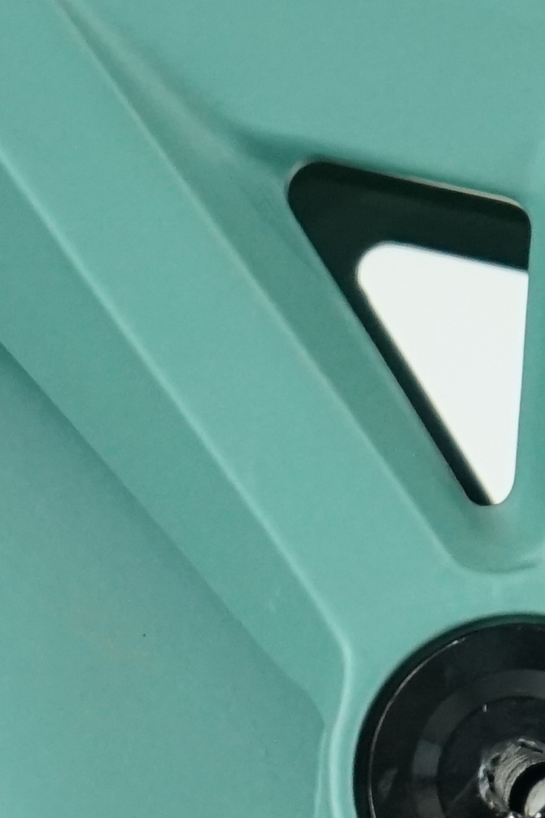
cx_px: 1237
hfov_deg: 3.3
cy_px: 1376
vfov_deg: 4.9
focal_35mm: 418
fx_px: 9491
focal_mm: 70
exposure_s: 1/200
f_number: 5.6
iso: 1600
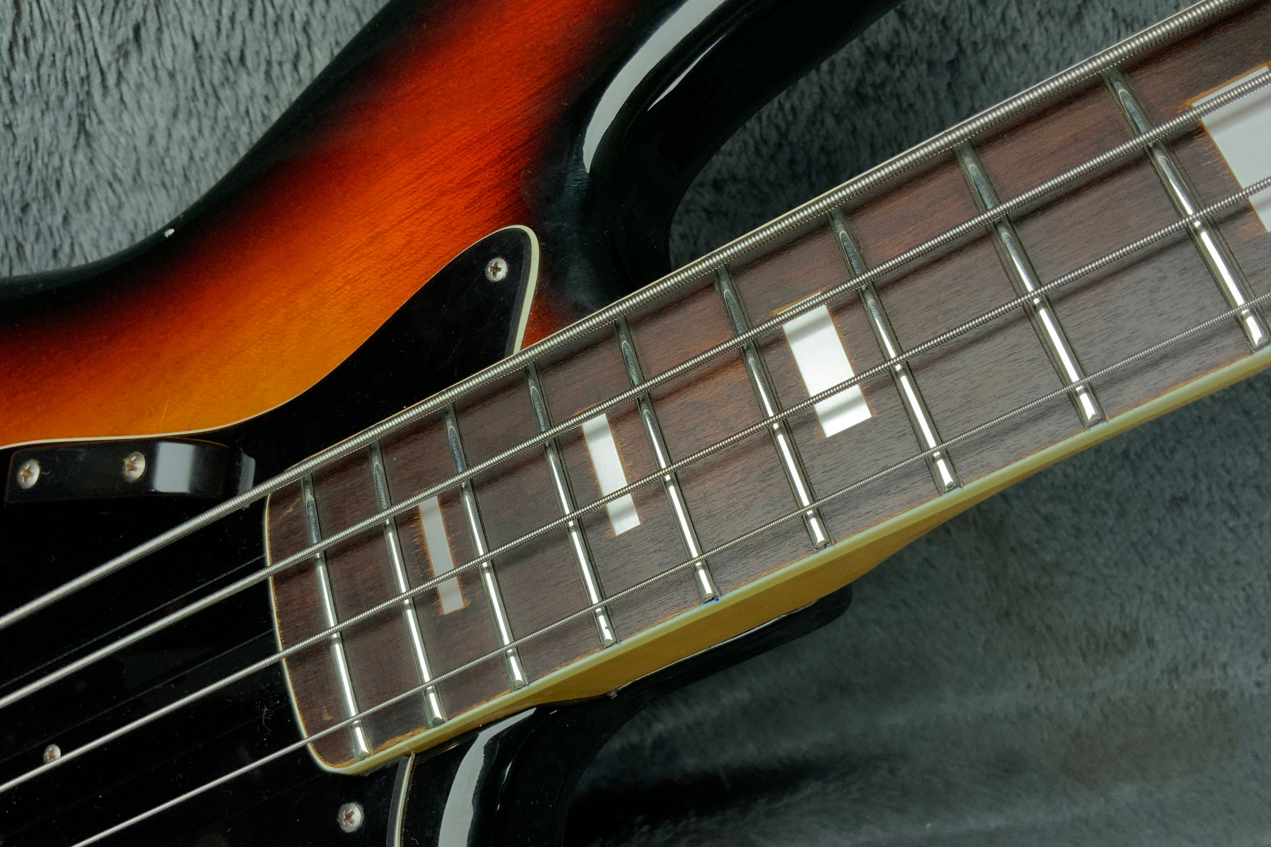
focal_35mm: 33
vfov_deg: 39.8
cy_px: 496
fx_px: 1165
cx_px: 684
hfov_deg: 57.2
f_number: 1.8
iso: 50
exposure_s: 1/100
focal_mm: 3
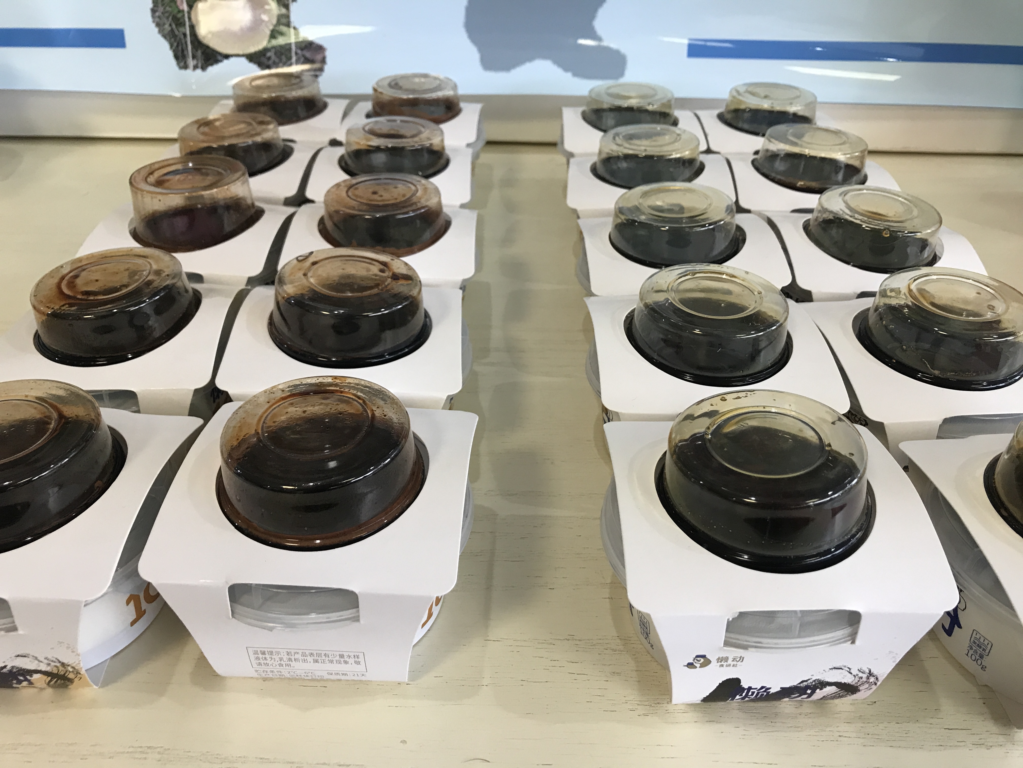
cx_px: 512
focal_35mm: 28
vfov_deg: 49.7
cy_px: 384
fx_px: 827
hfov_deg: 63.4
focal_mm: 3.99
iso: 40
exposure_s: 1/17
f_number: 1.8
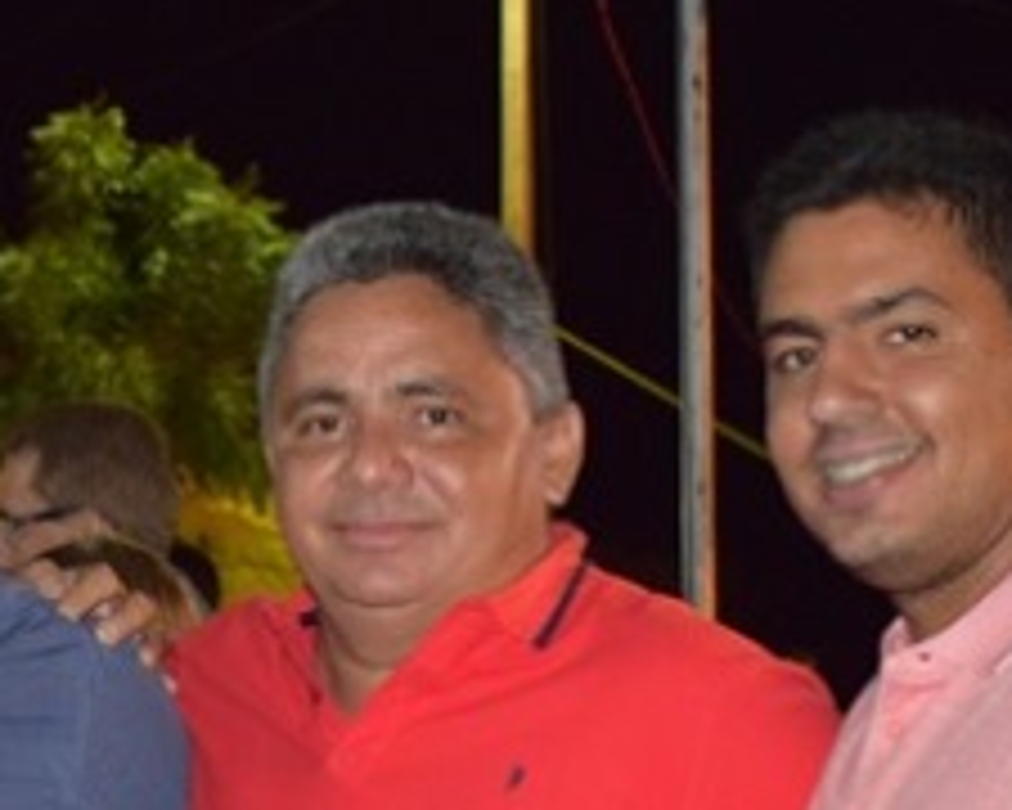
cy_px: 736
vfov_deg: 13.6
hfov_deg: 16.9
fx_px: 3355
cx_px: 108
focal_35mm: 112
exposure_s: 1/60
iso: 3200
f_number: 4.2
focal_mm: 28
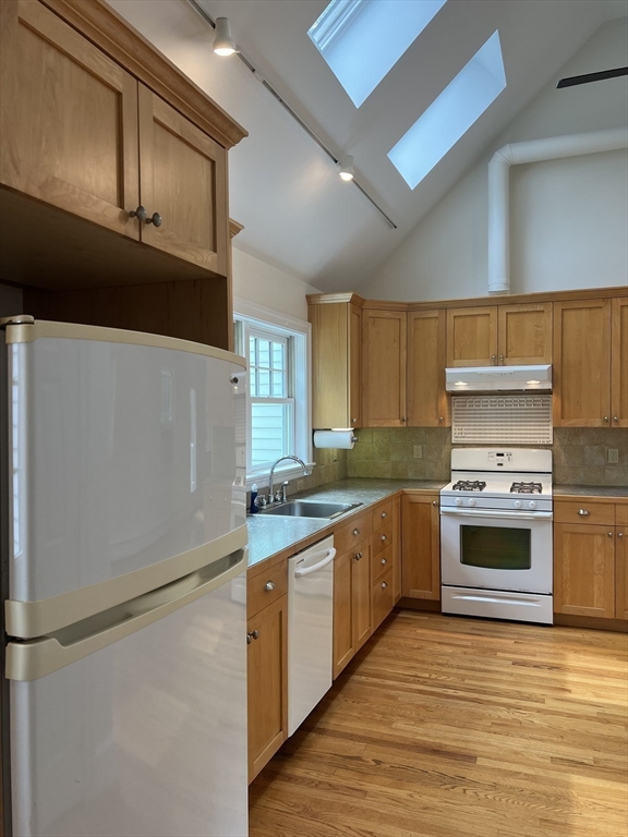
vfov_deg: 67.3
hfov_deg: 53.1
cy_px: 418
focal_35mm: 26
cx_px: 314
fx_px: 629
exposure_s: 1/120
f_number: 1.5
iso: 50
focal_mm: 5.7
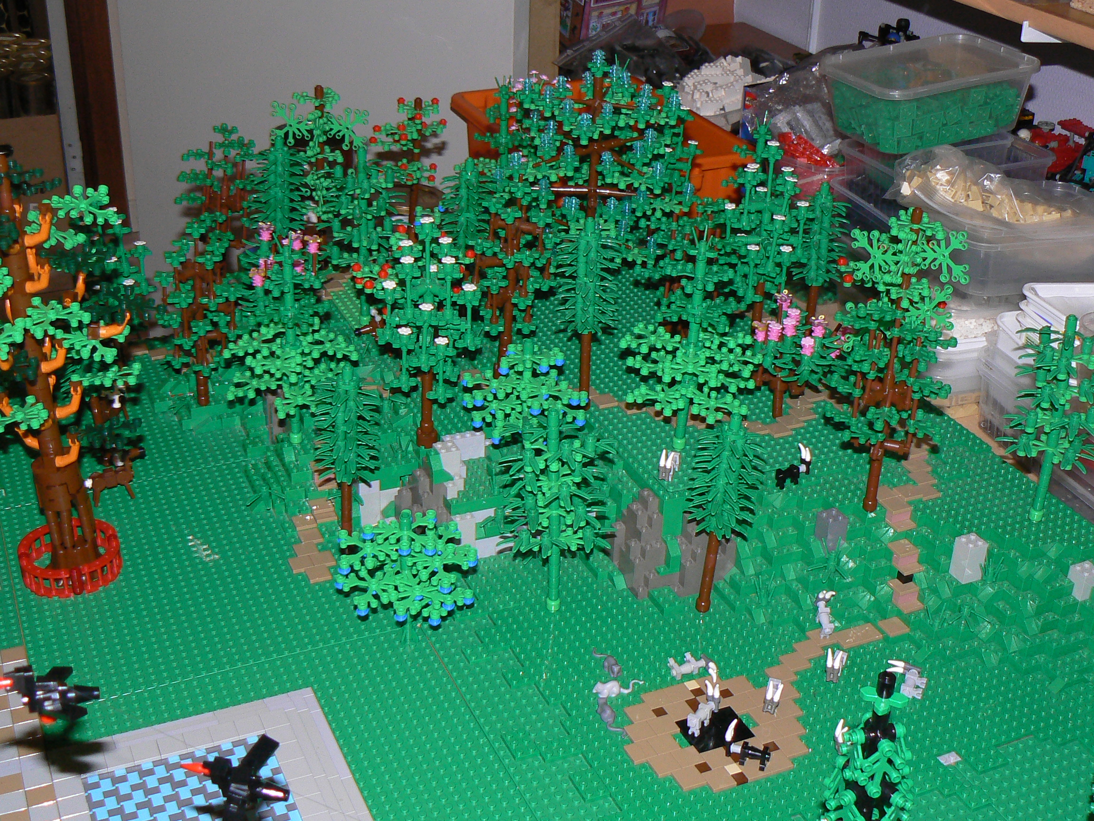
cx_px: 547
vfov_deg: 33.6
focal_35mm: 43
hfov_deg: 43.9
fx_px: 1359
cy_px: 410
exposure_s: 1/25
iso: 100
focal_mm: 6
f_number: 2.8
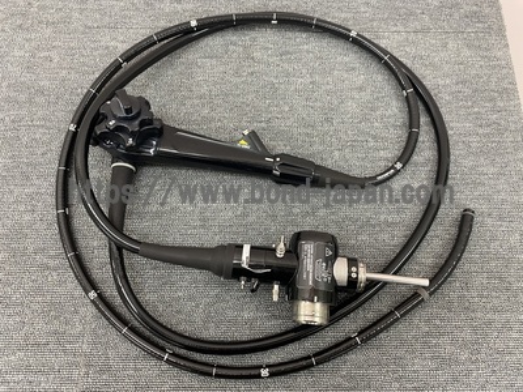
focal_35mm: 26
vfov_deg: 53.1
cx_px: 262
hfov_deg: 67.3
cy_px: 196
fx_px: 393
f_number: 1.8
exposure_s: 1/60
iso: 100
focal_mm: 4.25
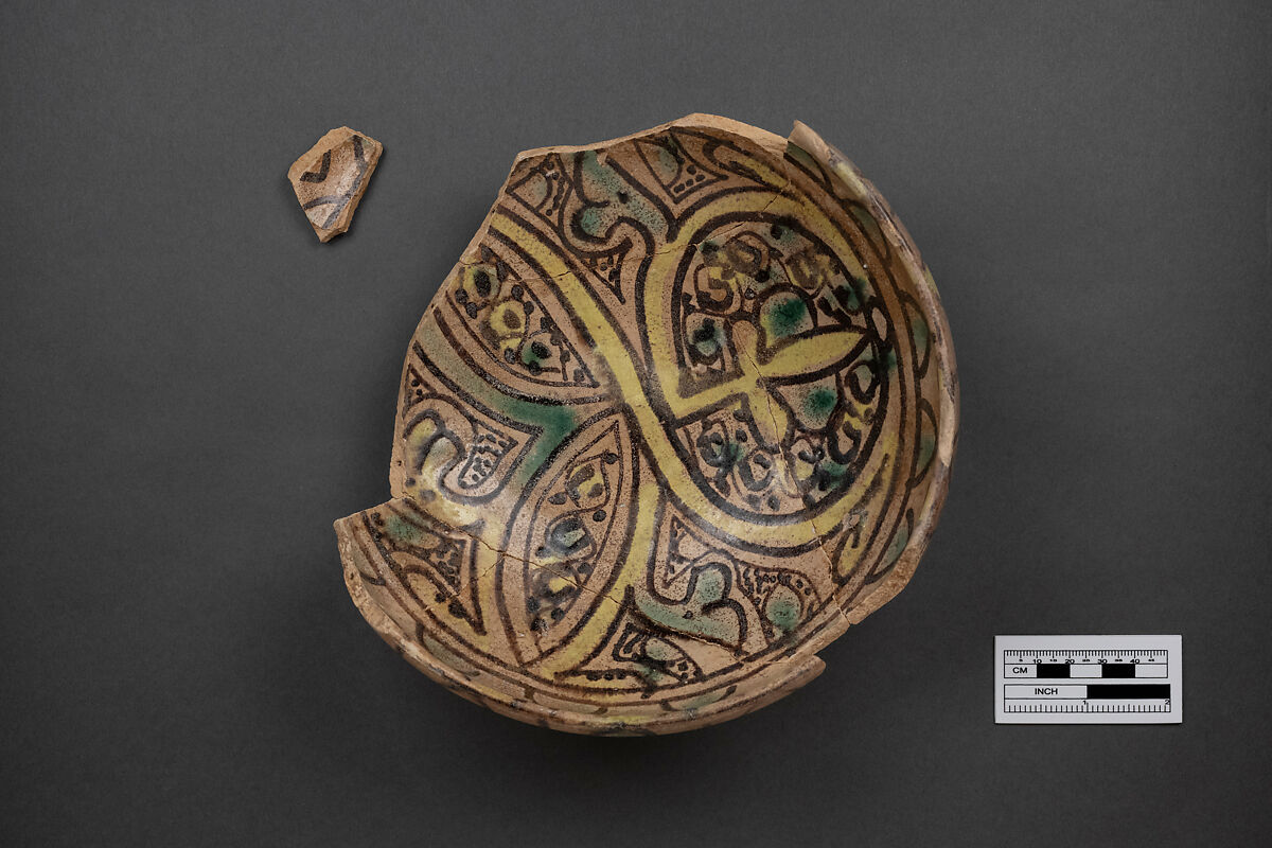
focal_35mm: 50
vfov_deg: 27.0
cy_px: 424
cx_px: 636
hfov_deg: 39.6
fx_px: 1767
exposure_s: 1/80
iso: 640
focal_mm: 50
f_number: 13
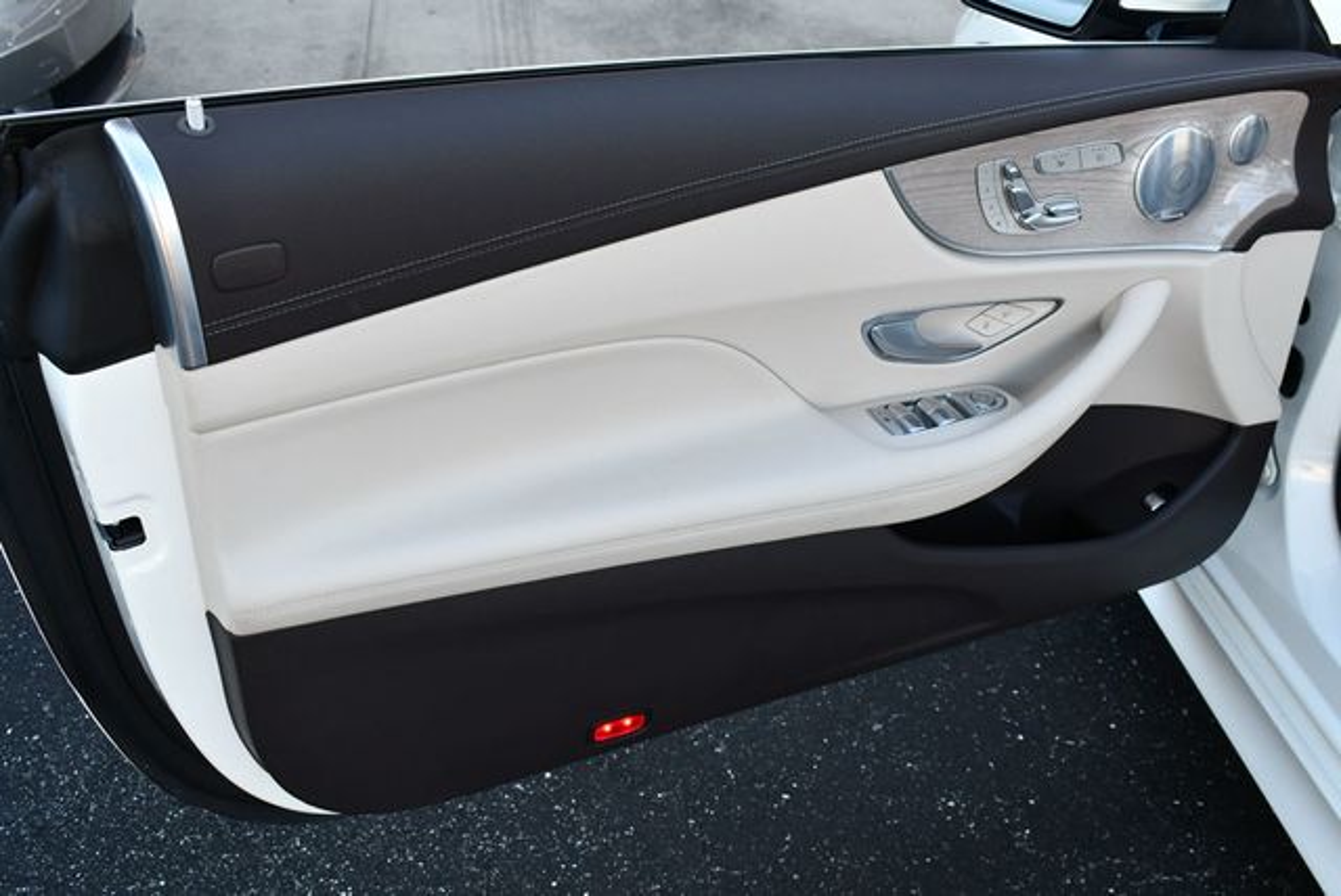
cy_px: 448
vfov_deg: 36.9
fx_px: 1342
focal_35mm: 36
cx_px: 670
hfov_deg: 53.1
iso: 400
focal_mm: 18
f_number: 5
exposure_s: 1/250
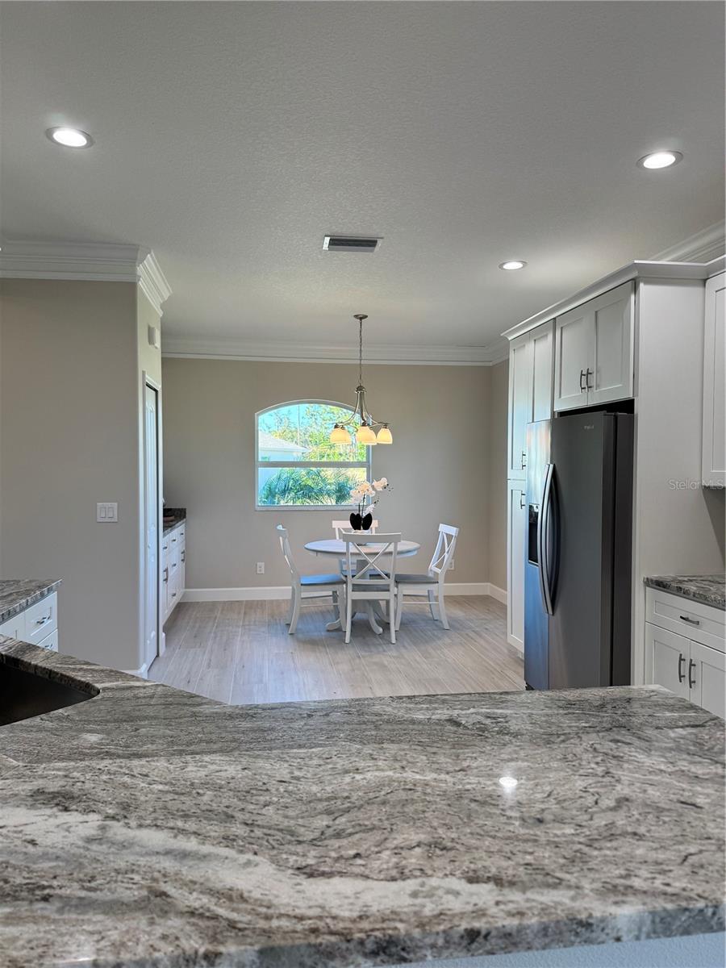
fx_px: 671
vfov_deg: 71.6
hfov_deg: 56.8
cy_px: 484
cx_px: 363
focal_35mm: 24
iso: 100
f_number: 1.78
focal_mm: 6.76
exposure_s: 1/167
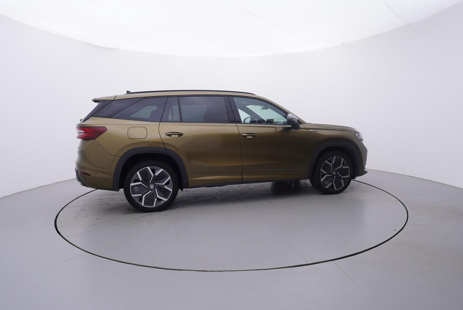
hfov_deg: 77.3
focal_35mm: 22
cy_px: 155
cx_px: 232
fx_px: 290
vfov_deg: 56.2
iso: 200
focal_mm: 15
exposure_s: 1/80
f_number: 5
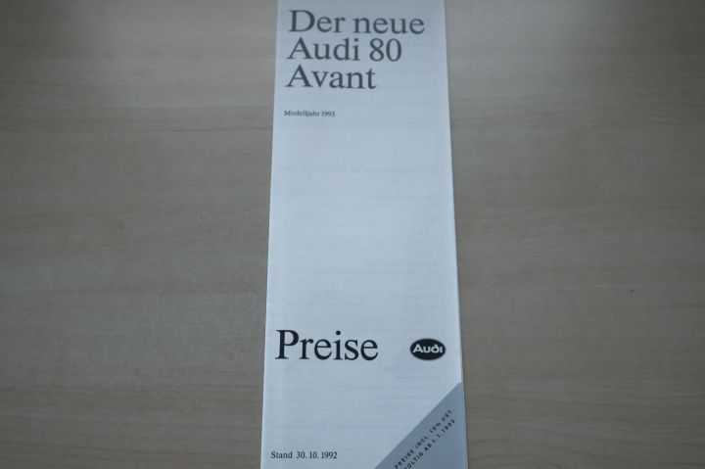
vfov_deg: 29.8
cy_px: 234
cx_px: 352
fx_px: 881
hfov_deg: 43.6
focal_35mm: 45
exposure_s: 1/15
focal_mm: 30.2
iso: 6400
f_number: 7.1
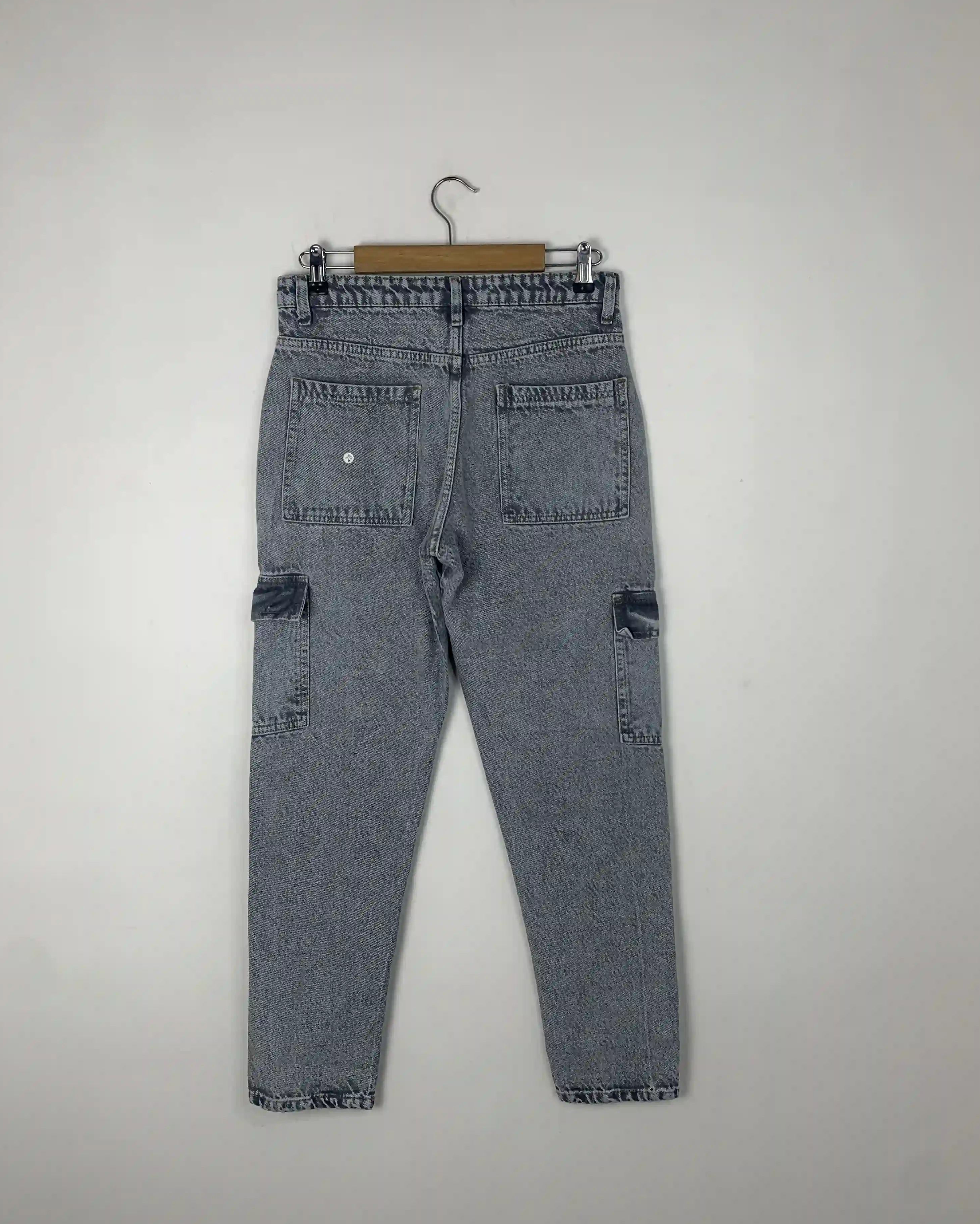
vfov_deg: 62.2
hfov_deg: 51.5
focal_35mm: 28
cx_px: 488
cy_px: 577
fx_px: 1015
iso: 25
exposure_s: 1/158
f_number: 1.8
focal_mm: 4.25
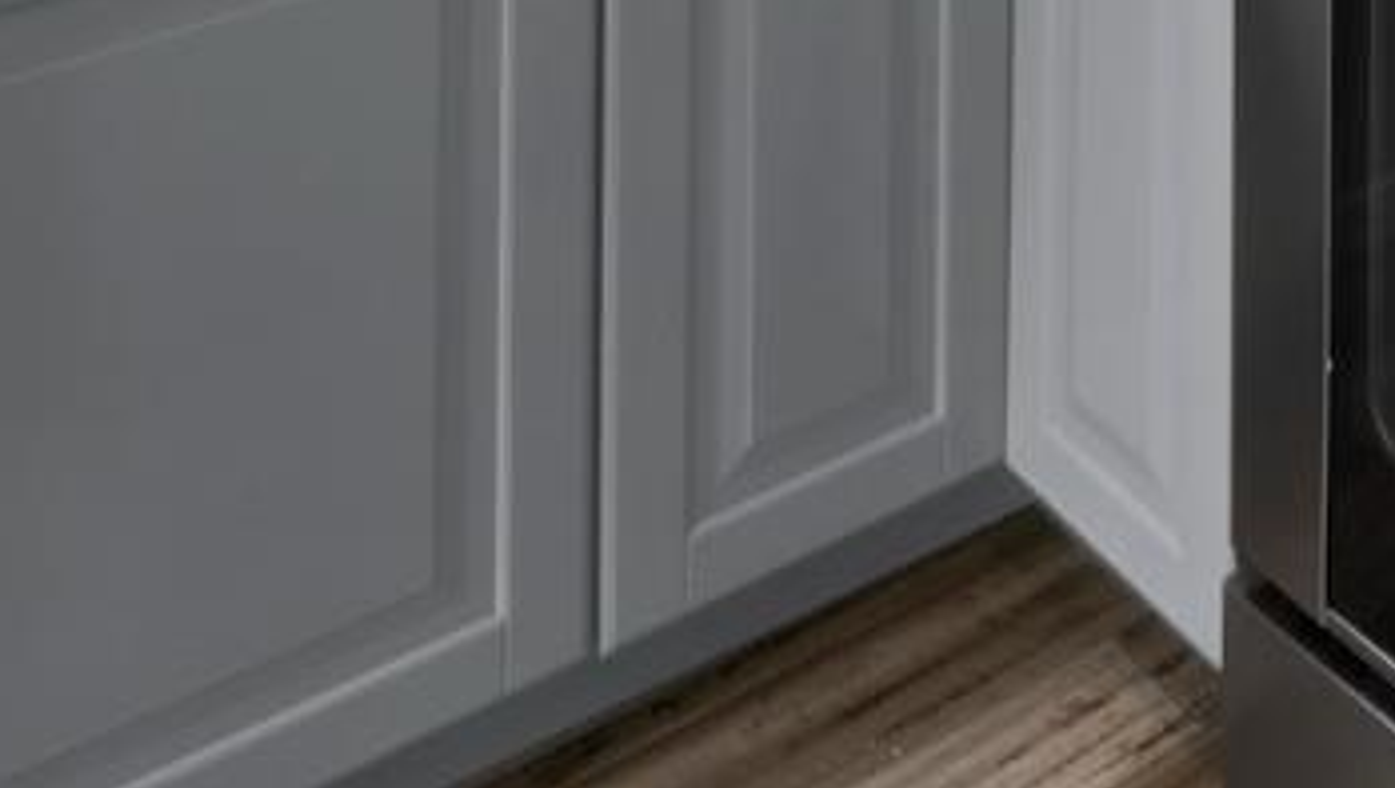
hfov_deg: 28.9
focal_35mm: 63
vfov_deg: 13.4
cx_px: 1667
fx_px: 2332
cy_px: -1172
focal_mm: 14
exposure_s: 1/13
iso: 100
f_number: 14
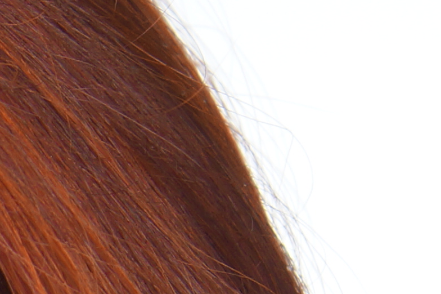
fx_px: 14764
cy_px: 1116
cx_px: -903
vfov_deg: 1.1
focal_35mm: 1206
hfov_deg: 1.7
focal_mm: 105
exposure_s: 1/200
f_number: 6.3
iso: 100
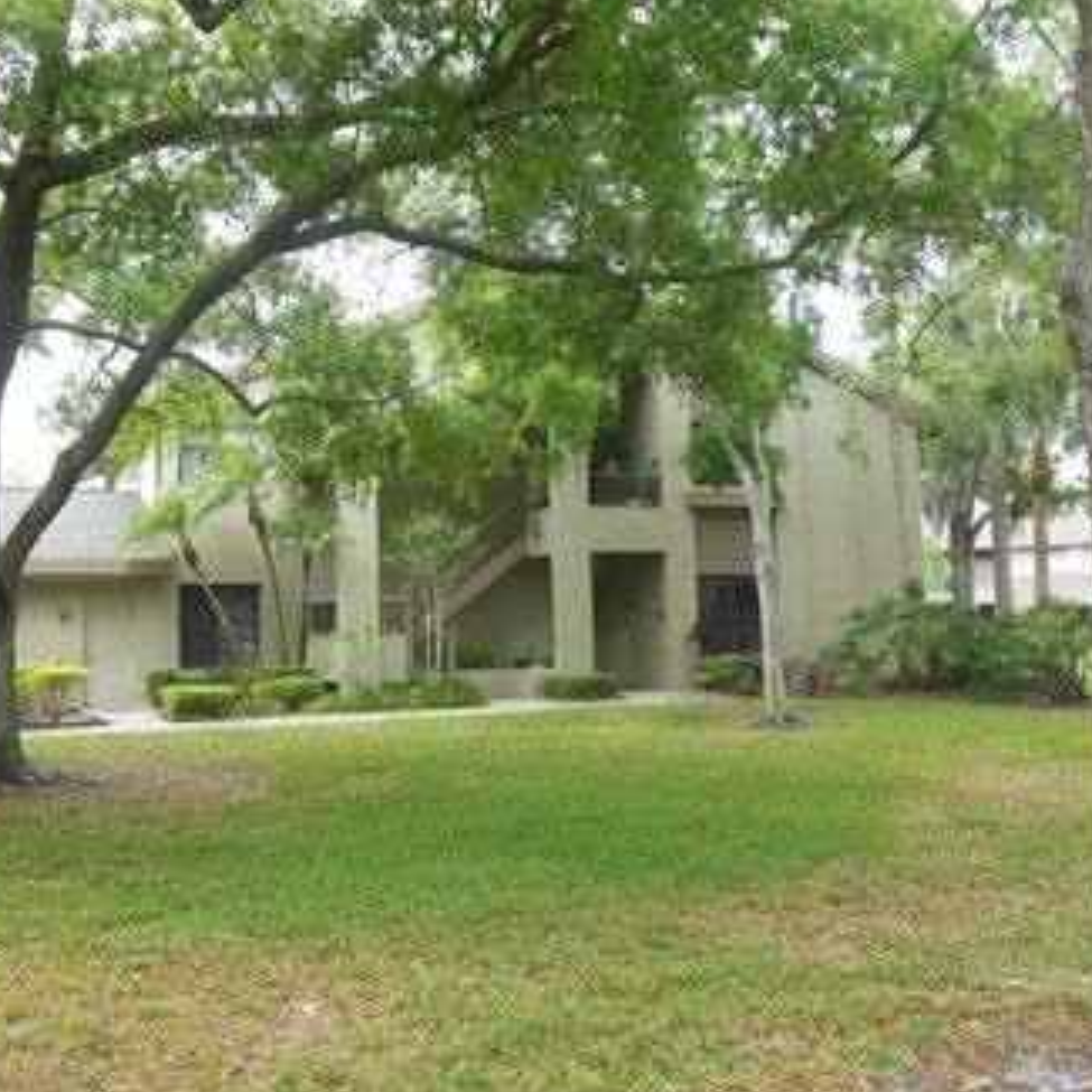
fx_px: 1213
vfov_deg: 48.4
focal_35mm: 34
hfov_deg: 48.3
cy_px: 519
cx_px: 470
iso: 125
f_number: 3.2
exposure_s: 1/200
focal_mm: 4.5
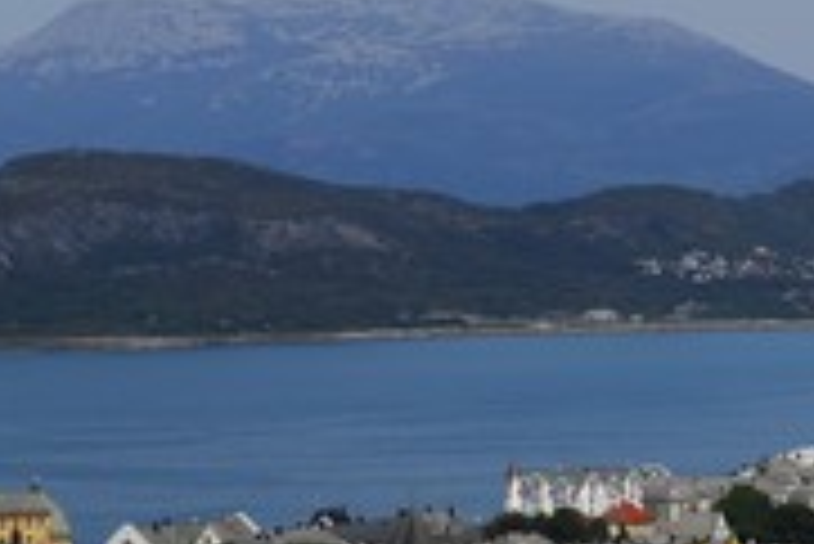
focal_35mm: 209
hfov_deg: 9.8
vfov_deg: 6.6
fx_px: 4729
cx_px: 639
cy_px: 584
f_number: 4
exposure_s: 1/2000
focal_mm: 60
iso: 100
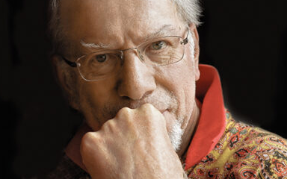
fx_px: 696
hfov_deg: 23.3
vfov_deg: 14.7
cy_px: 82
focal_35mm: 89
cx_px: 146
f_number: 5.6
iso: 400
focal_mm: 56
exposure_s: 1/200
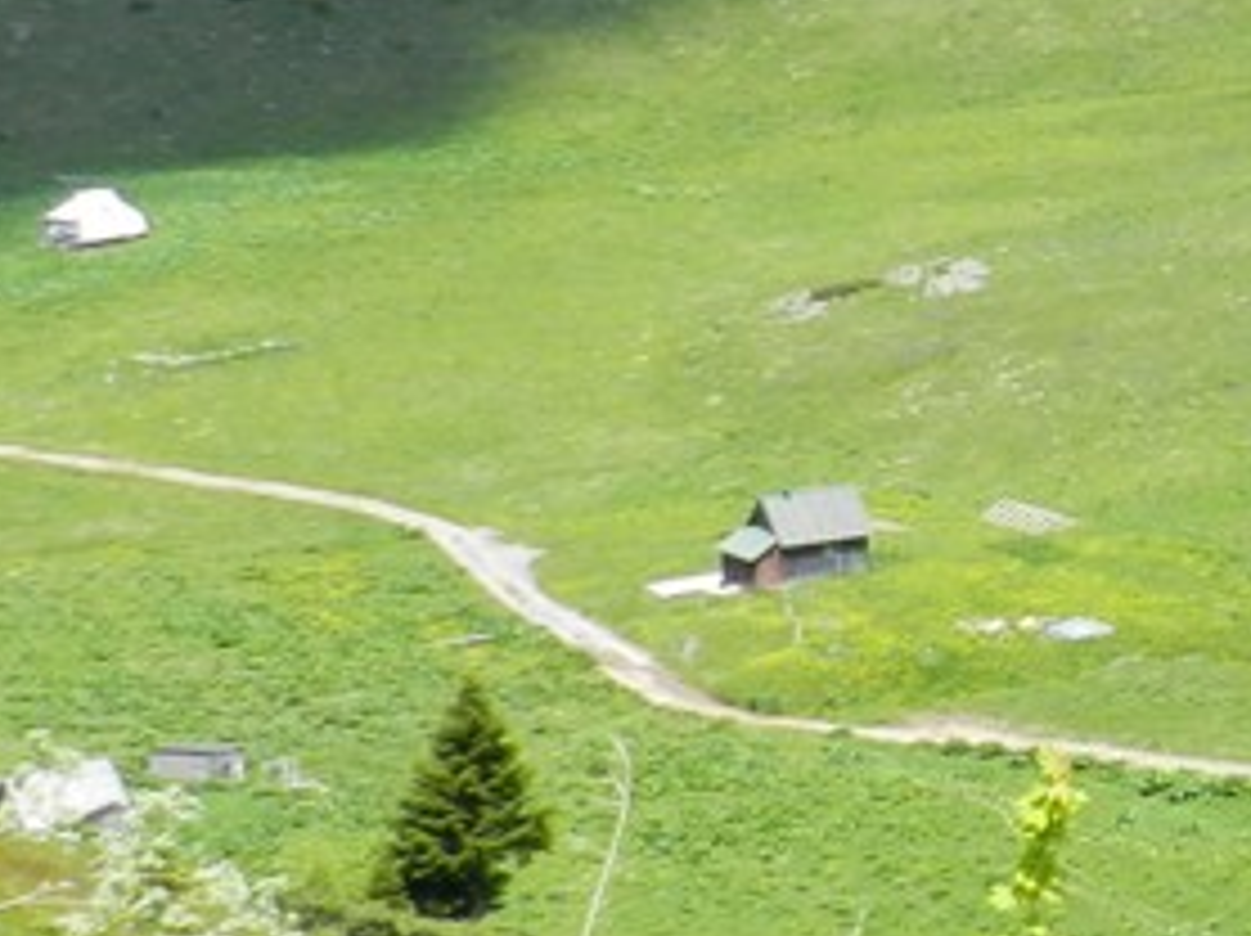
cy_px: 22
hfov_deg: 14.8
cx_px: 2196
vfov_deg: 12.4
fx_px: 4261
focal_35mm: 118
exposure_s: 1/800
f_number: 3.7
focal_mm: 5.6
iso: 160
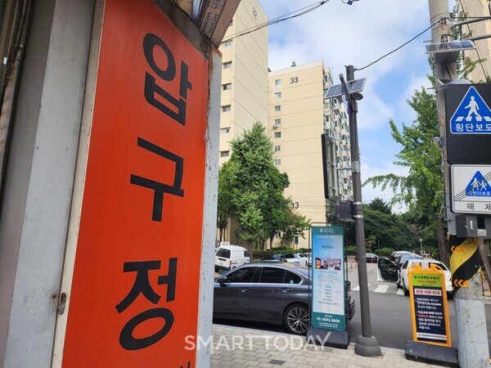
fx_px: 326
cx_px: 246
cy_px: 184
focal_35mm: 23
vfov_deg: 58.9
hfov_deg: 73.9
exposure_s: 1/647
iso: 12
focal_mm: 6.4
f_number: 1.8
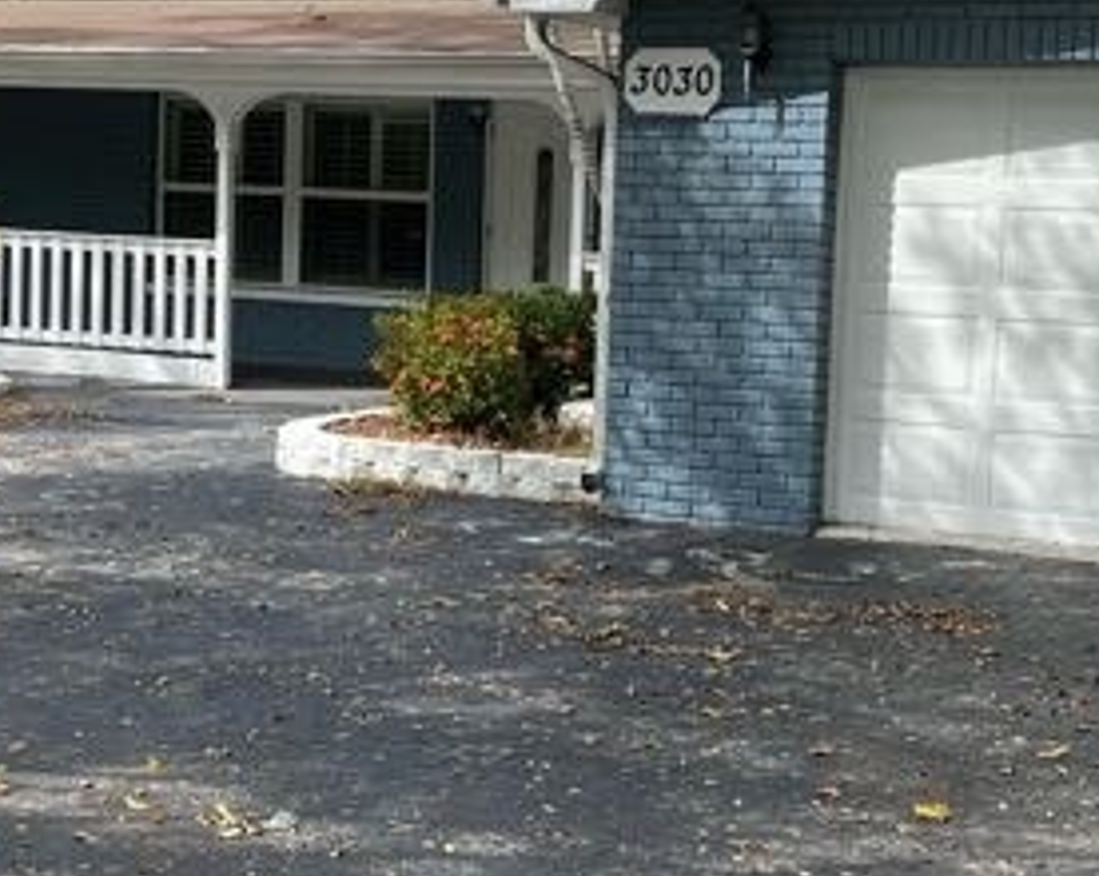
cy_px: 352
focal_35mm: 77
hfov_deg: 24.8
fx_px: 2501
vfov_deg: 19.8
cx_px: 526
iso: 50
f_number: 1.5
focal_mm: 5.7
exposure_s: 1/2165
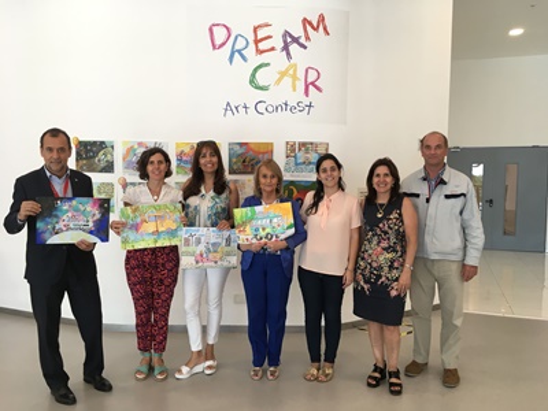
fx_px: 459
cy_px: 206
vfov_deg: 48.2
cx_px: 274
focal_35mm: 29
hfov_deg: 61.7
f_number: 2.2
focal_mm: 4.15
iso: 25
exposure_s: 1/33
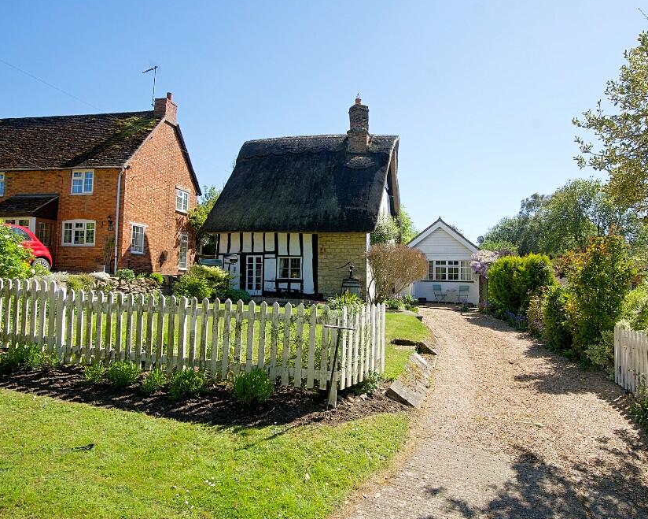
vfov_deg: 65.5
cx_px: 351
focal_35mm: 21
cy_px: 263
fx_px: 403
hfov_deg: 77.5
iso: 100
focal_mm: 12
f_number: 9
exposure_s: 1/125
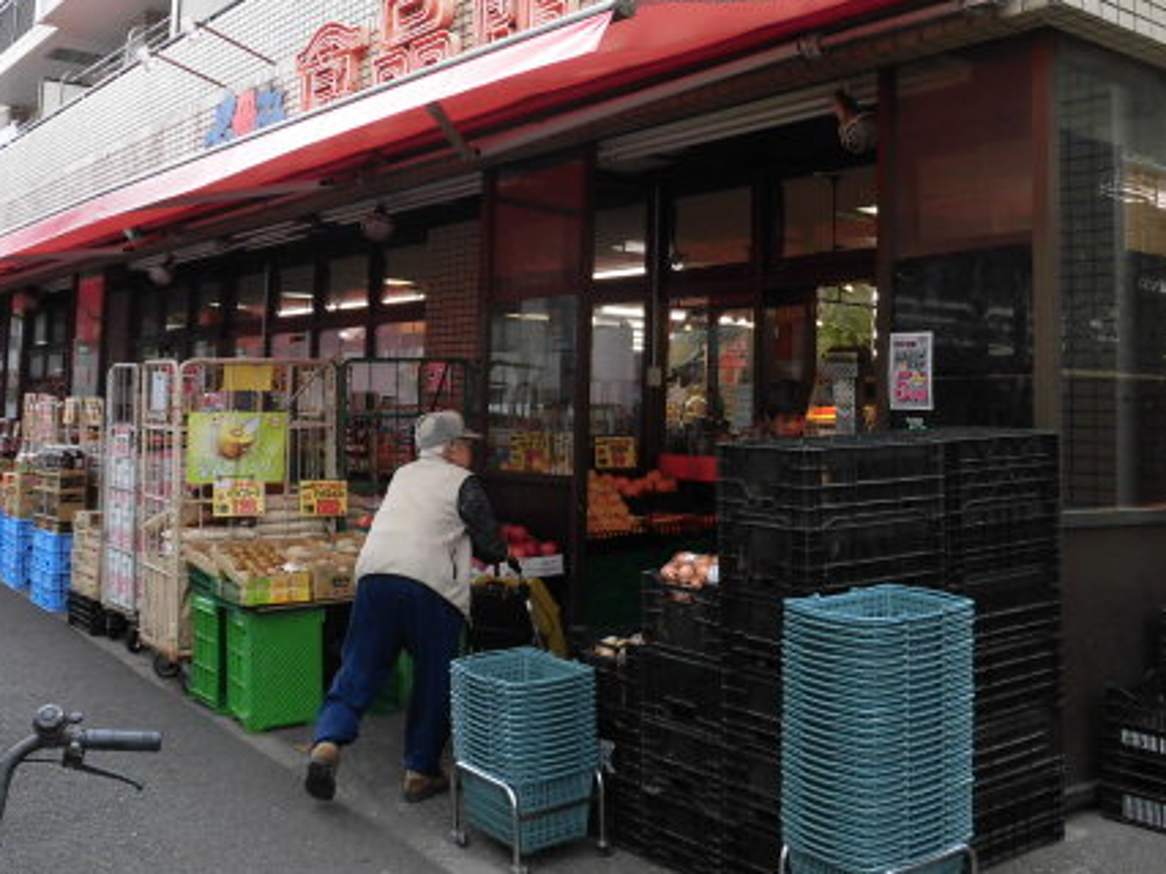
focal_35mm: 42
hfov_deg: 44.7
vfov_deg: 33.9
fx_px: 1414
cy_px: 273
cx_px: 639
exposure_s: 1/160
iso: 100
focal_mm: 4.98
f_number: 3.3
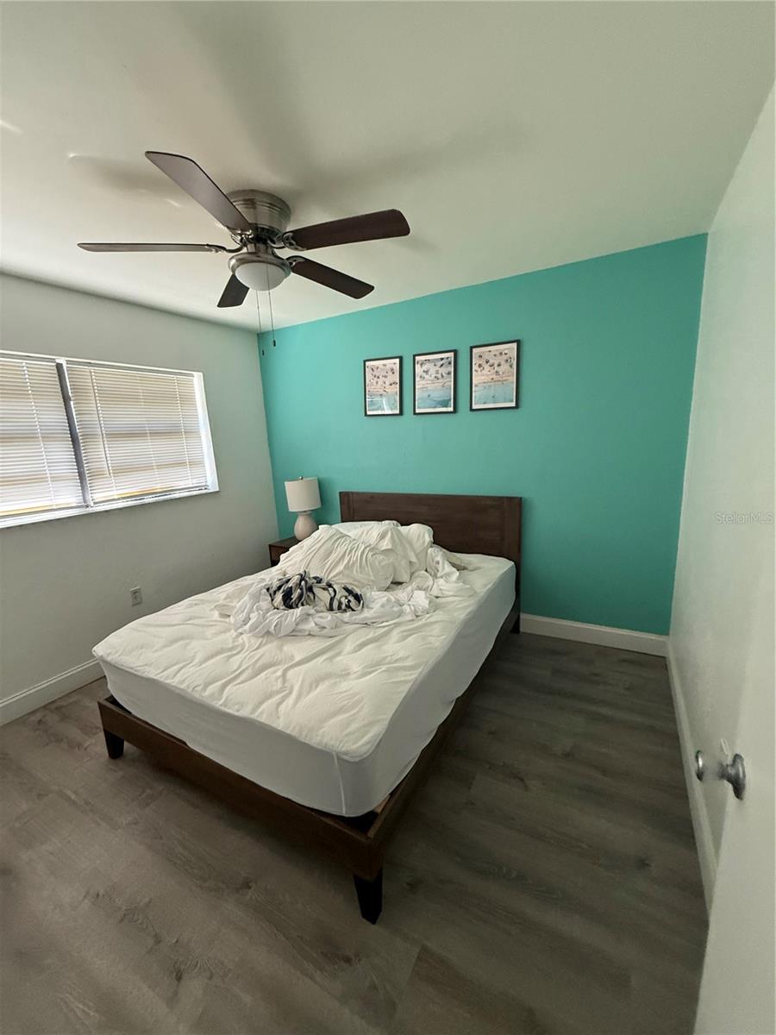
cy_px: 518
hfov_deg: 85.7
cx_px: 388
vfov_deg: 102.1
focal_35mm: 14
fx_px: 418
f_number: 2.2
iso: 400
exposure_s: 1/90
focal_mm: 2.22
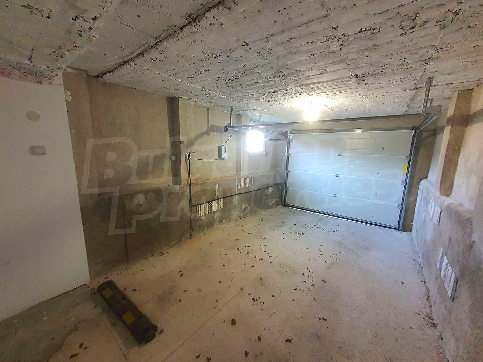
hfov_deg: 106.2
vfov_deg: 89.9
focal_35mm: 13
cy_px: 181
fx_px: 181
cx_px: 242
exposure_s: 1/33
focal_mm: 1.8
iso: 500
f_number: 2.2
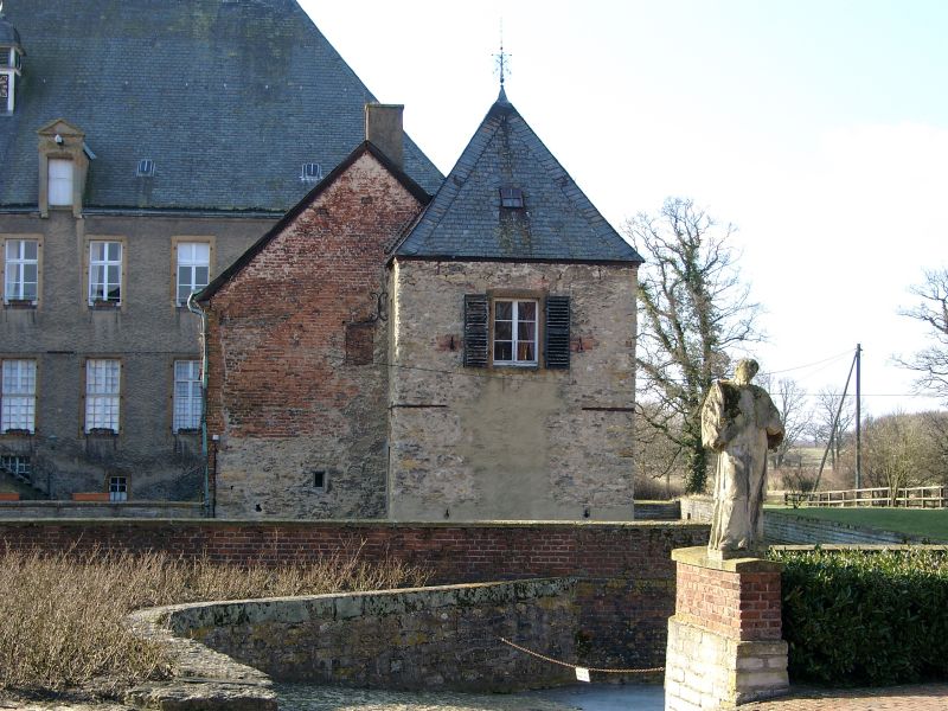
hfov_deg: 32.2
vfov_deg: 24.4
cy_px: 356
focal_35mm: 60
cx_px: 474
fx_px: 1643
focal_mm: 12.52
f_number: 4
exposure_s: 1/183
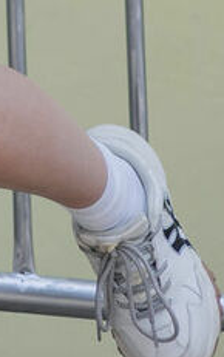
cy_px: -749
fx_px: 3379
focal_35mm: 347
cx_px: -484
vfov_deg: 5.6
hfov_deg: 3.7
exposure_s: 1/1000
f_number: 3.2
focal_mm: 50
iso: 125
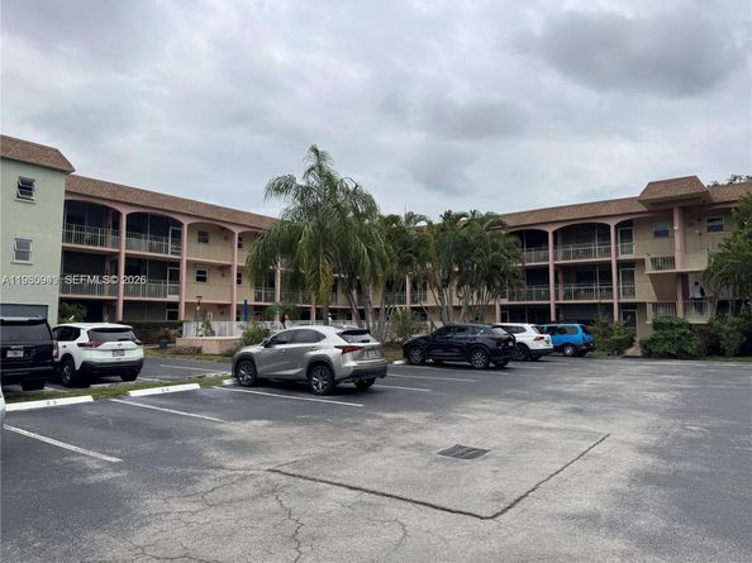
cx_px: 376
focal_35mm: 24
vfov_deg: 56.8
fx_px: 521
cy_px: 282
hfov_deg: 71.6
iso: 80
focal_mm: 6.76
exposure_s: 1/3802
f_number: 1.78
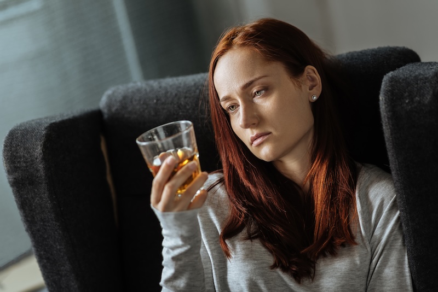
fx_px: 1034
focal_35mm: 85
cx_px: 219
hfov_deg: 23.9
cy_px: 146
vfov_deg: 16.1
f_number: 2.5
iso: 160
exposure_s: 1/160
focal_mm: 85
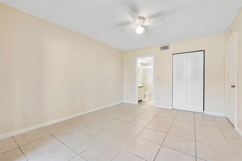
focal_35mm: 15
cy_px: 80
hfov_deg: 100.4
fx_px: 101
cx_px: 121
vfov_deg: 77.3
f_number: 10
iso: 250
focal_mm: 10
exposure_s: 1/15
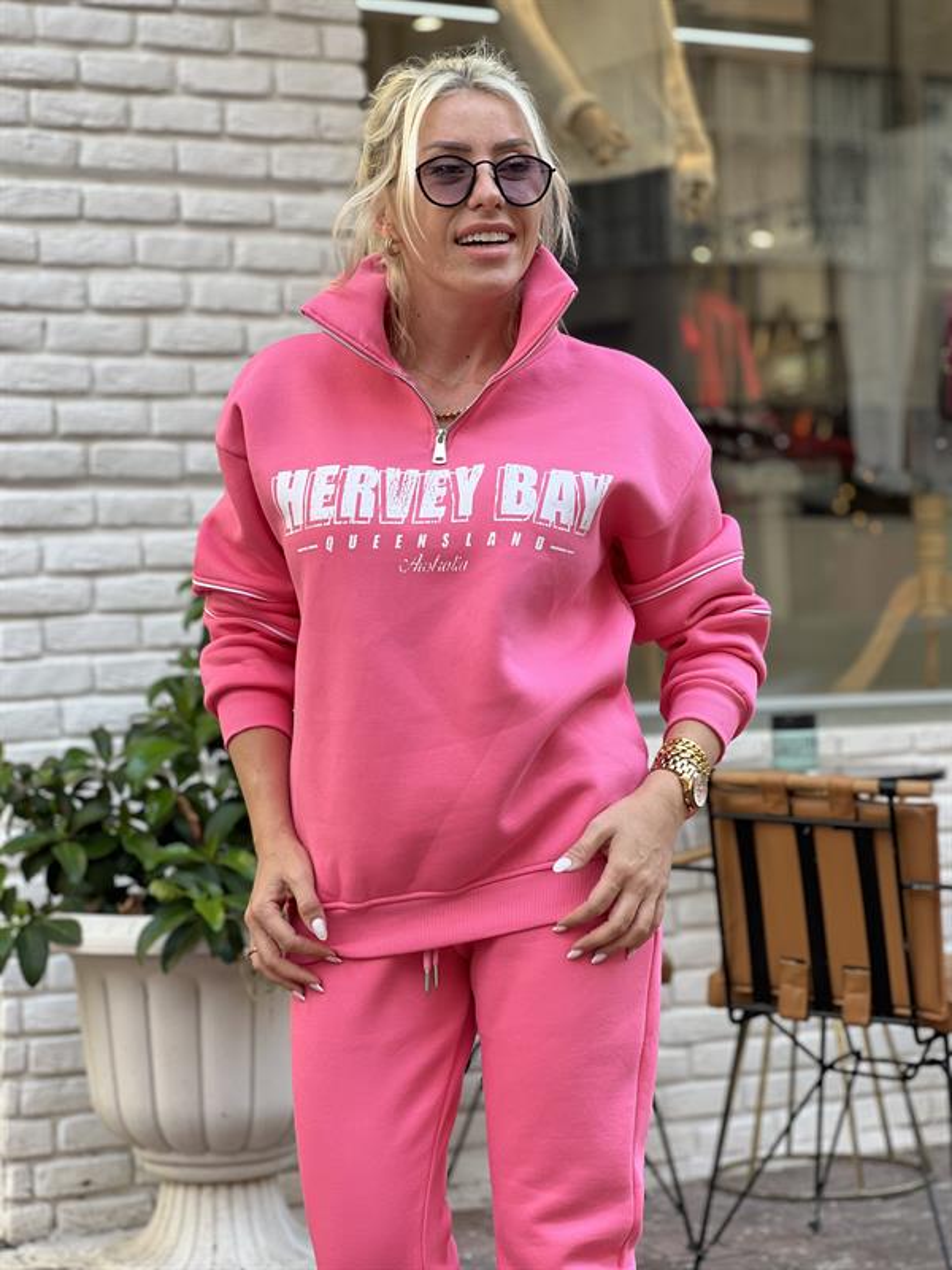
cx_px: 476
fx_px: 2824
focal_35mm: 77
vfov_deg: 25.3
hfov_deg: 19.1
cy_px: 635
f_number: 2.8
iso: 32
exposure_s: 1/121
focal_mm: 9
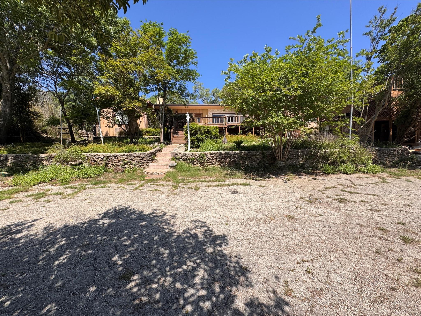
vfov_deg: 85.7
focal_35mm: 14
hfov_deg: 102.1
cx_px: 210
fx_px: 170
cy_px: 158
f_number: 2.2
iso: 50
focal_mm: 2.22
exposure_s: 1/956
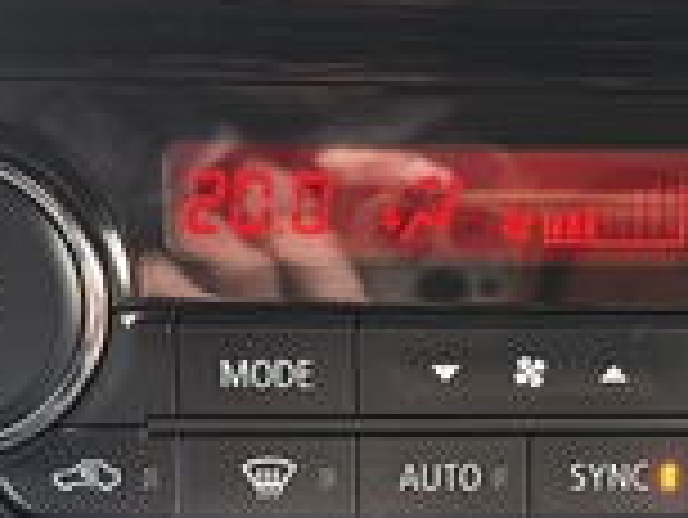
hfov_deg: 28.5
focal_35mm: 66
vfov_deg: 22.1
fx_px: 1313
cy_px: 394
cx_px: 589
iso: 800
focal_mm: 6.76
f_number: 1.78
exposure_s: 1/40
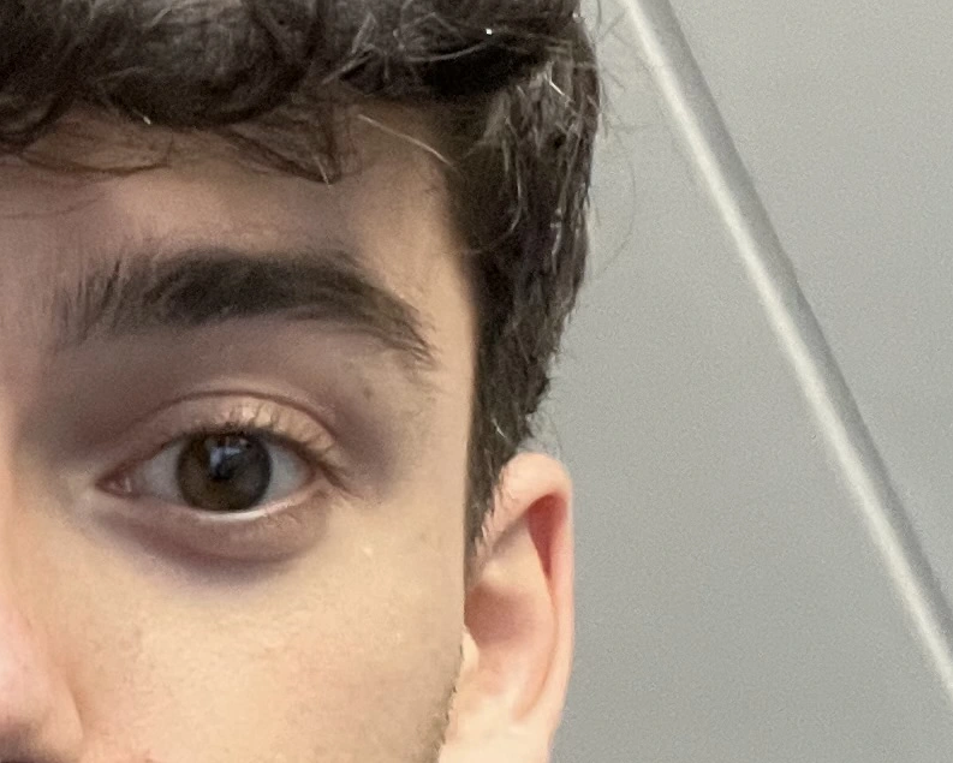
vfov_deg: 13.5
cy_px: 489
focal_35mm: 114
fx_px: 3217
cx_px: -359
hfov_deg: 15.8
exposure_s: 1/40
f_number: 2.2
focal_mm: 2.71
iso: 400
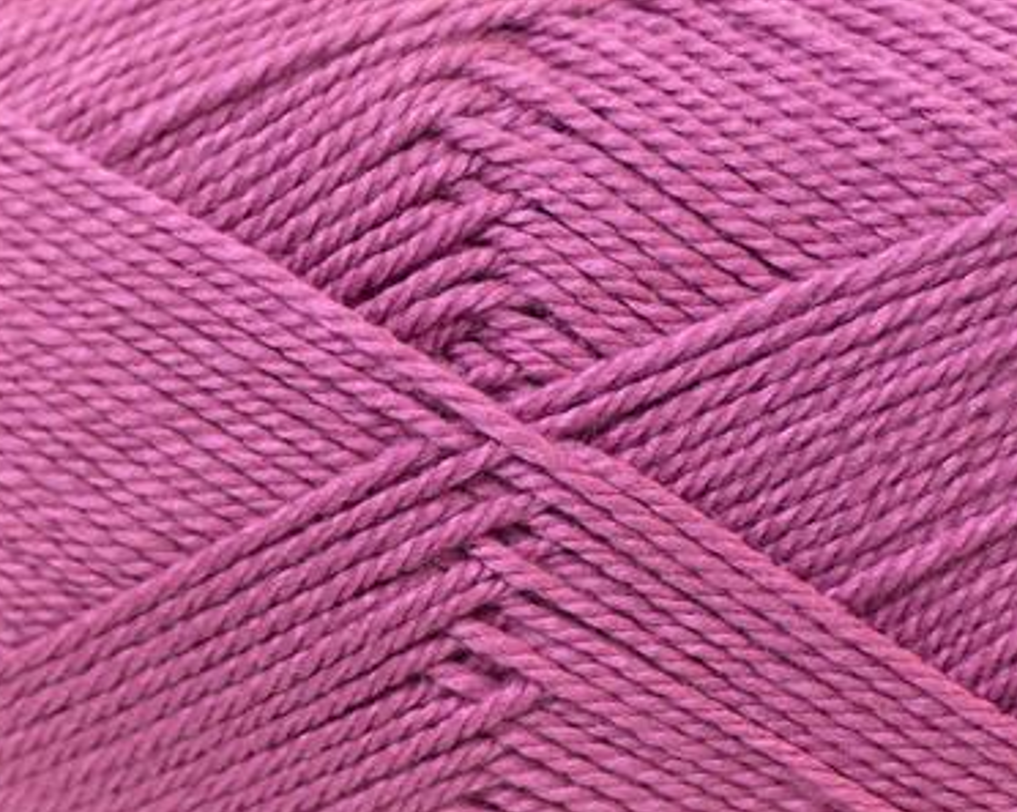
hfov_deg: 15.8
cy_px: 409
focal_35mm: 122
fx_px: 3669
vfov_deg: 12.6
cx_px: 506
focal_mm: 23.76
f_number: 3
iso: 200
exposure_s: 1/17.1
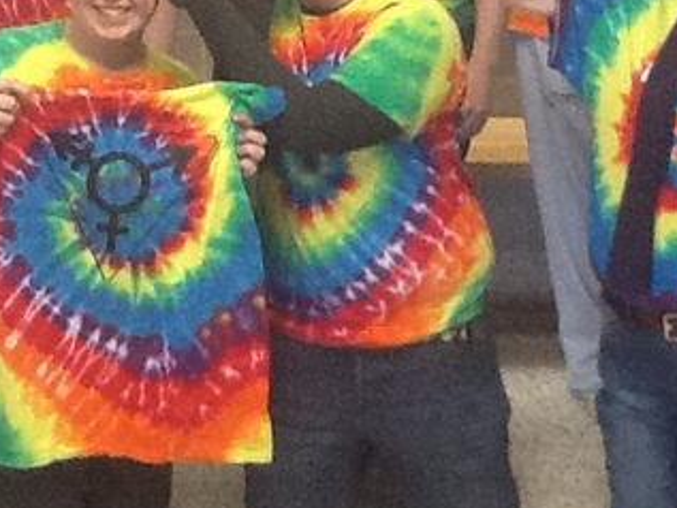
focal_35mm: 100
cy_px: 58
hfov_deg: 19.5
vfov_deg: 14.7
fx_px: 1956
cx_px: 513
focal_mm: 2.03
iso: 160
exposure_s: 1/30
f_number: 2.4
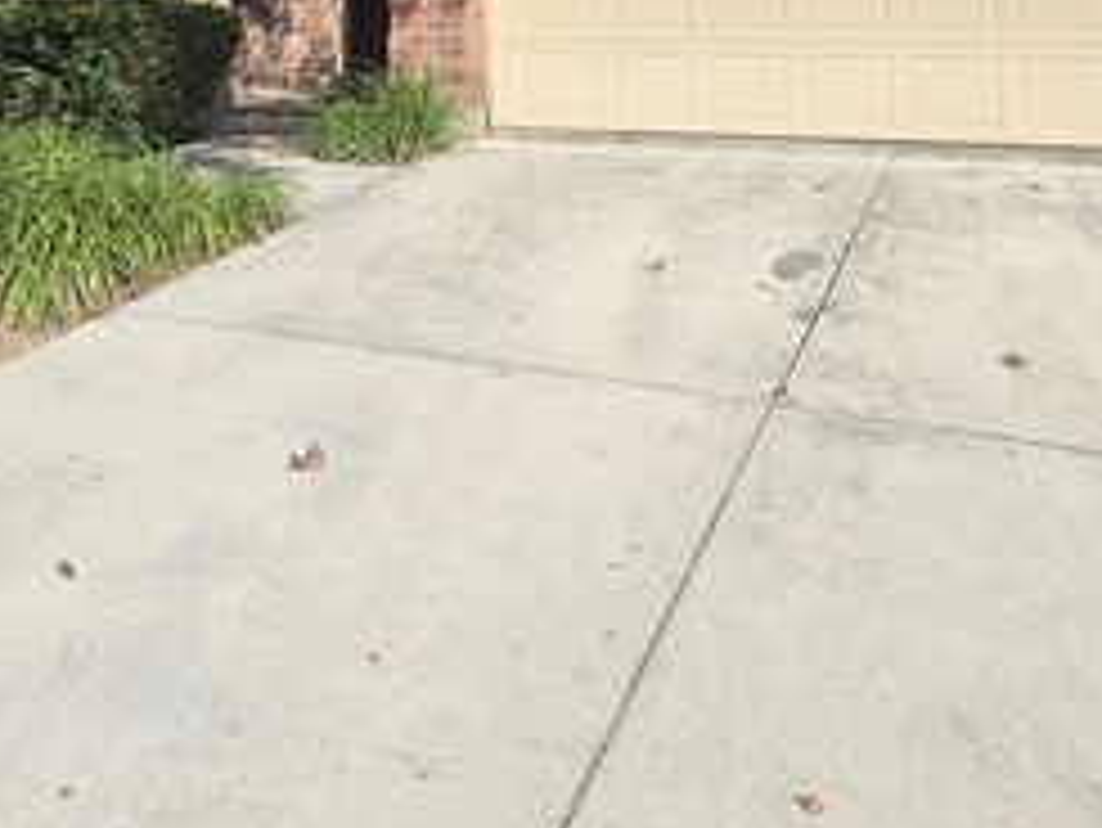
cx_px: 571
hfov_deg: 53.9
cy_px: -126
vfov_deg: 34.7
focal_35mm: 34
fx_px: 1083
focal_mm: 2.2
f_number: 2.2
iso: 50
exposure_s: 1/2628
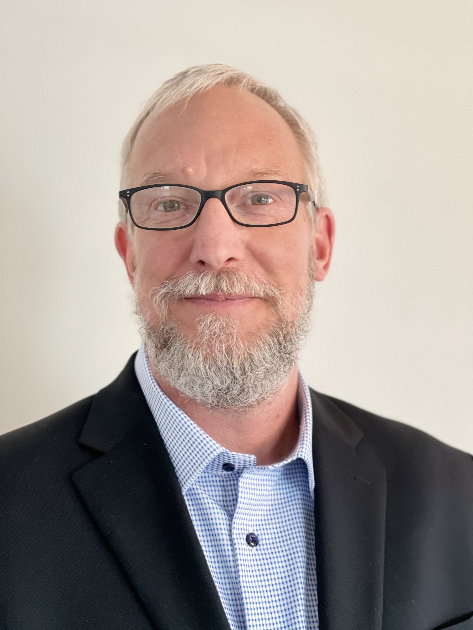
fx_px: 1166
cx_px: 236
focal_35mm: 64
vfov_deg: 30.3
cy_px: 315
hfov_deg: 22.9
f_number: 2.2
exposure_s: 1/40
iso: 250
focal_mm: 7.5
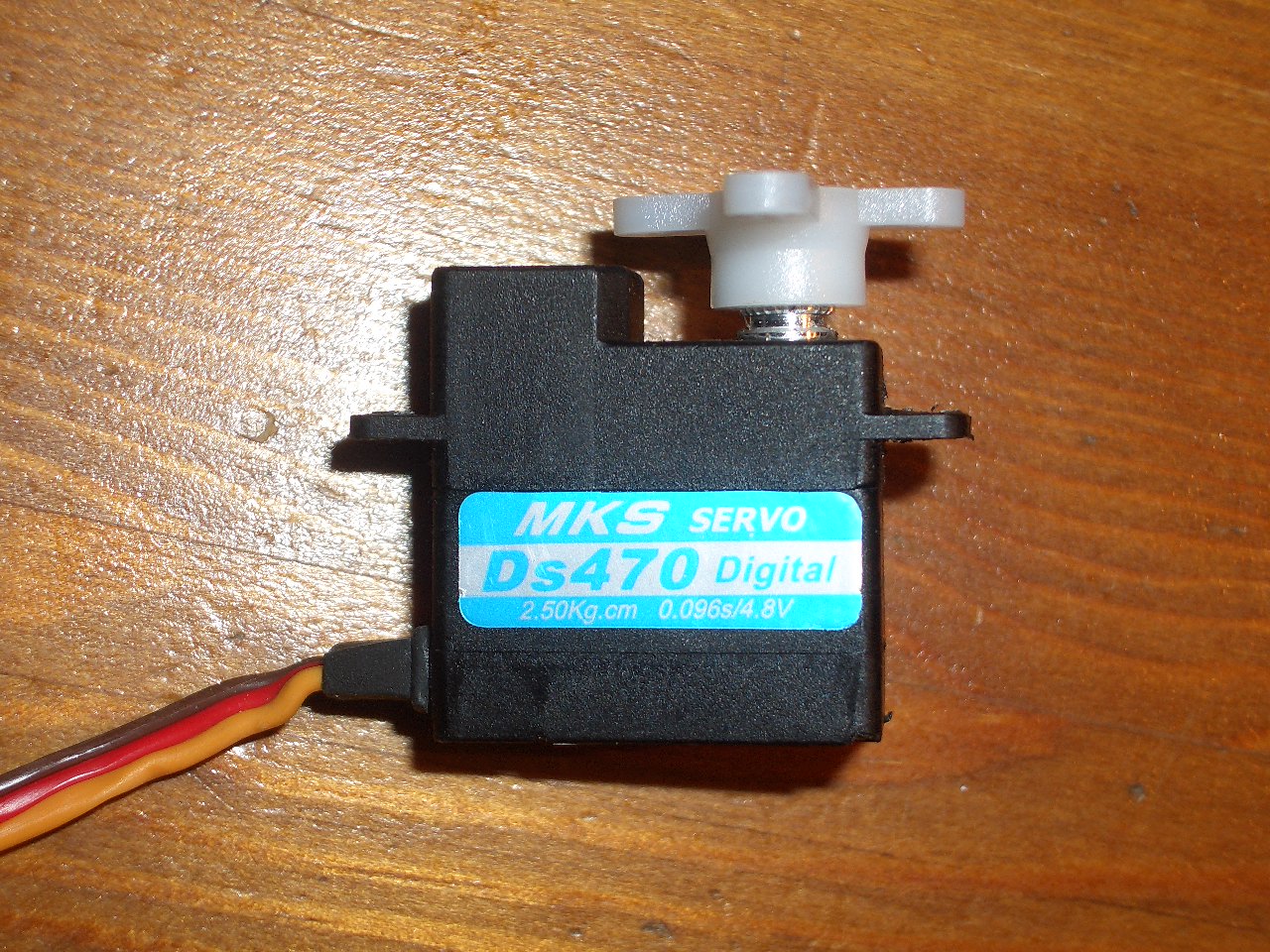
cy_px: 476
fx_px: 3852
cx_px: 635
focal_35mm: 105
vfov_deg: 14.1
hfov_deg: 18.7
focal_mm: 17.4
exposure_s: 1/60
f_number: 4.8
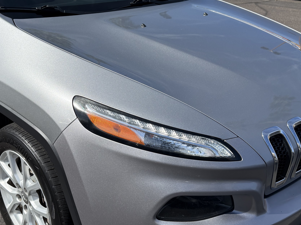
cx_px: 111
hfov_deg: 45.3
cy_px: 92
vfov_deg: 35.0
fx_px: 357
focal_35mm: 41
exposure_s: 1/5714
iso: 100
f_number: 1.78
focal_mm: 6.76
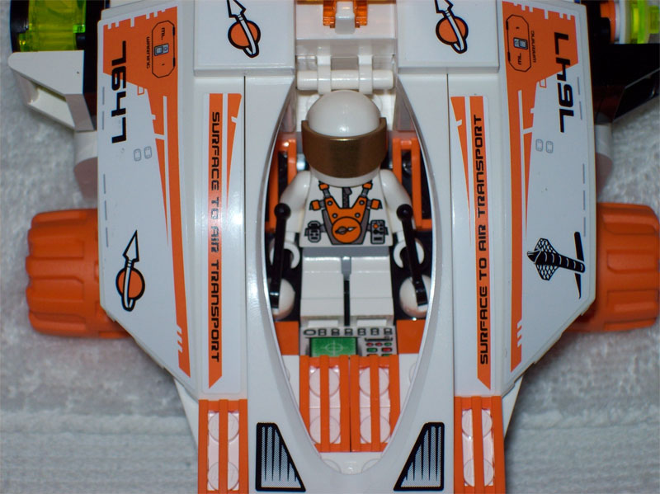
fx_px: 2058
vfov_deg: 13.7
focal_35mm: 108
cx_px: 330
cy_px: 247
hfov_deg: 18.2
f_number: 4.8
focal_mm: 18
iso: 80
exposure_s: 1/128
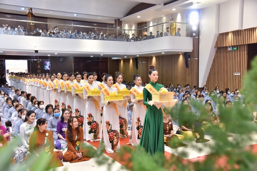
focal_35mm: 35
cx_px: 128
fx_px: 250
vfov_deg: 37.9
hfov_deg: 54.4
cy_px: 86
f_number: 4.5
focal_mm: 35
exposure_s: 1/160
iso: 2000
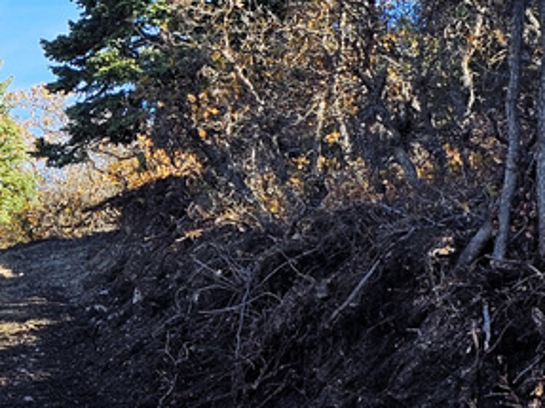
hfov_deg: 21.0
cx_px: -216
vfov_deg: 18.0
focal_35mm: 82
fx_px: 1290
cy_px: 188
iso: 10
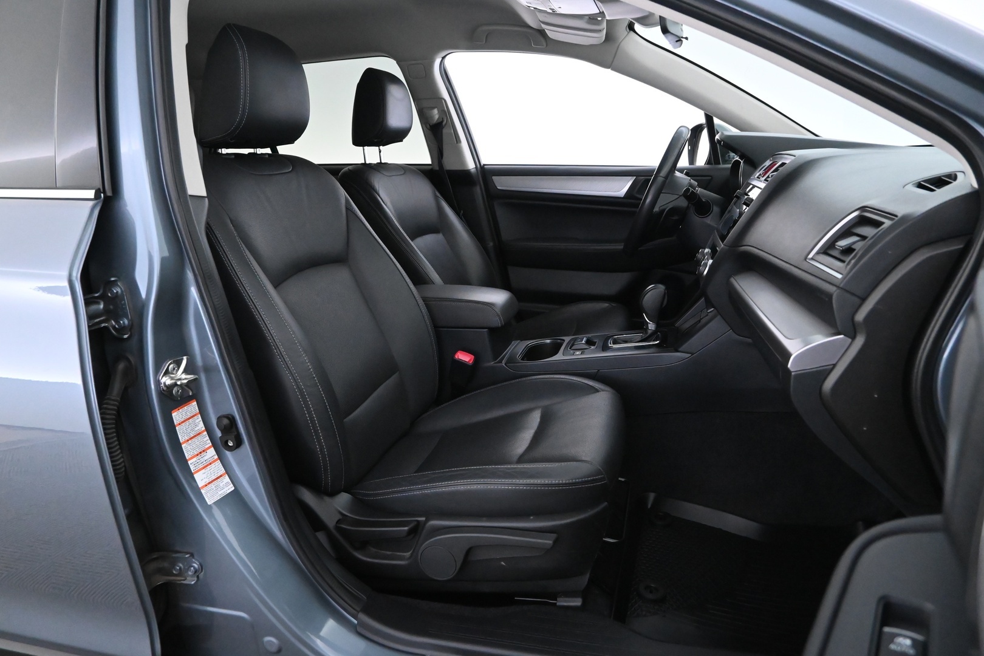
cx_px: 492
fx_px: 656
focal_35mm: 24
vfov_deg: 53.1
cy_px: 328
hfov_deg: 73.7
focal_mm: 16
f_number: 4.5
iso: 6400
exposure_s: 1/50
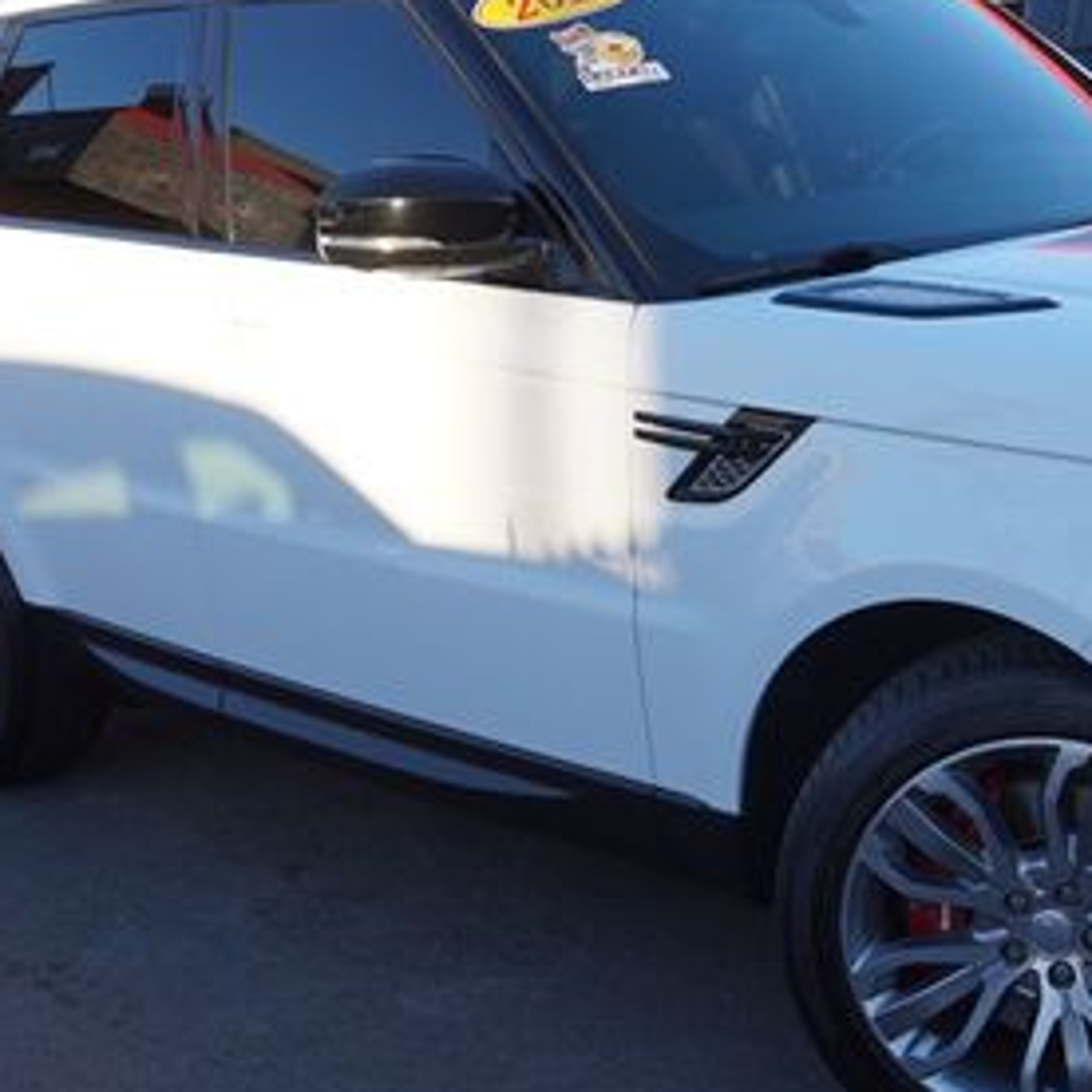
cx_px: 847
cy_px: 570
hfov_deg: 27.3
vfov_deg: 27.7
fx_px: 2212
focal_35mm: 62
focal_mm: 21
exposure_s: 1/100
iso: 100
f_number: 7.1
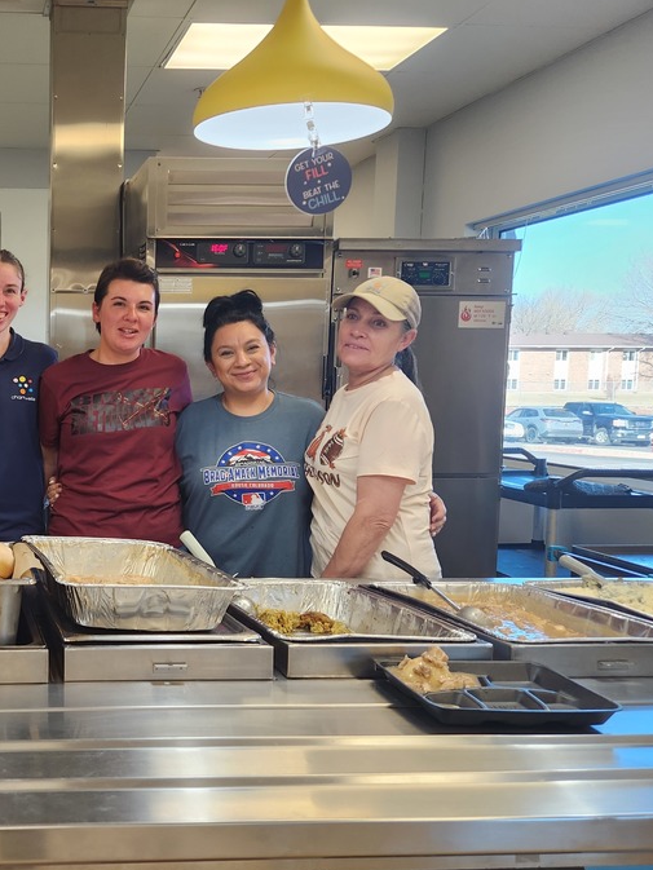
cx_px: 18
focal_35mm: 35
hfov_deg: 37.0
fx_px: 880
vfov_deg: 52.6
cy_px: 443
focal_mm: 5.4
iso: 125
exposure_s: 1/120
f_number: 1.8
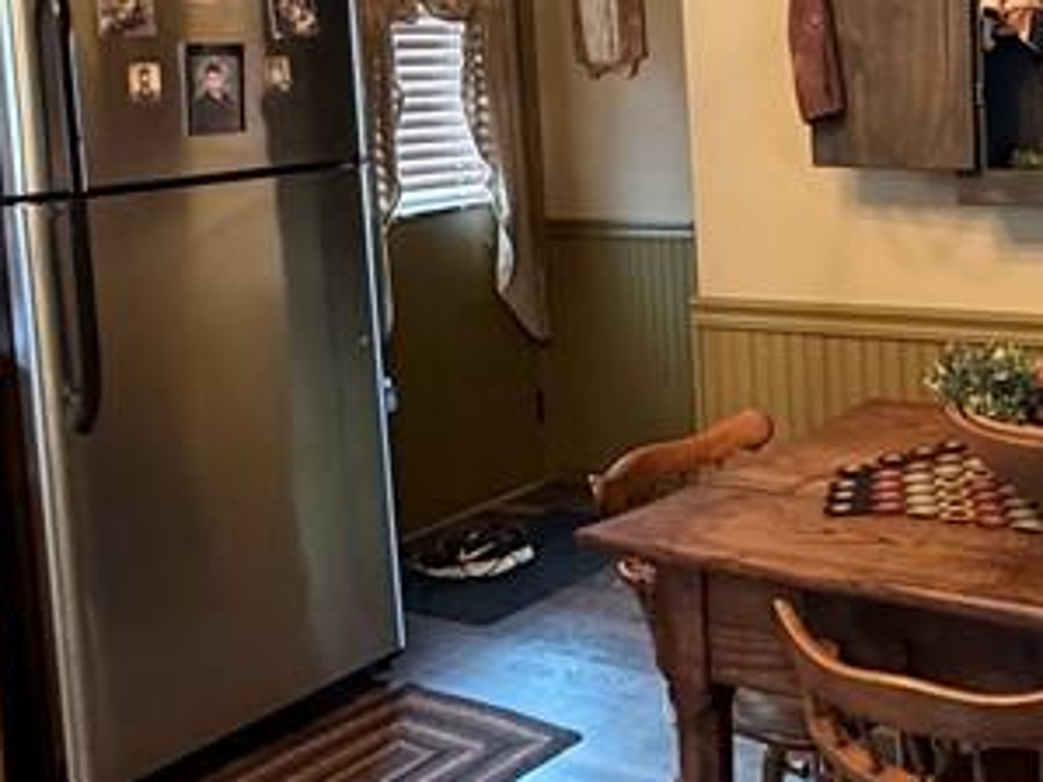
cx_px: 907
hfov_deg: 37.5
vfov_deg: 29.2
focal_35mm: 48
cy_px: 108
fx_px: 1446
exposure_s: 1/60
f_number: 2.2
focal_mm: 2.22
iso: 800
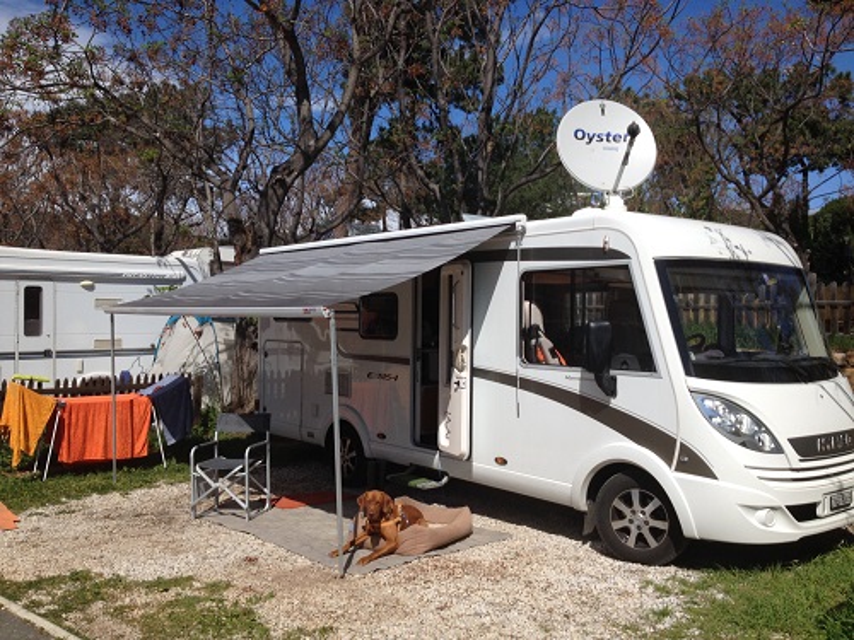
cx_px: 427
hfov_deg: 52.6
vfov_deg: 40.7
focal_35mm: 35
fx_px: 863
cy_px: 320
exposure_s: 1/3460
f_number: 2.4
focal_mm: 4.28
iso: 50
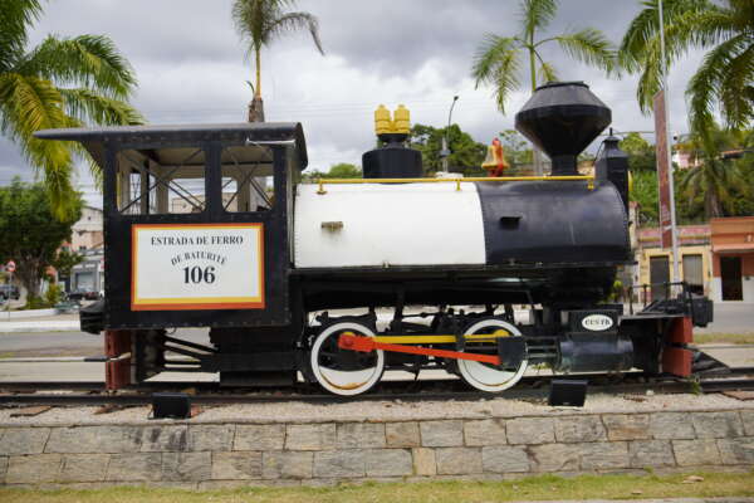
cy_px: 252
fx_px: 723
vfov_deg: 38.4
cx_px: 377
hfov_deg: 55.1
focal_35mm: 34
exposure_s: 1/1250
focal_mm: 23
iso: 100
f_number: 2.5
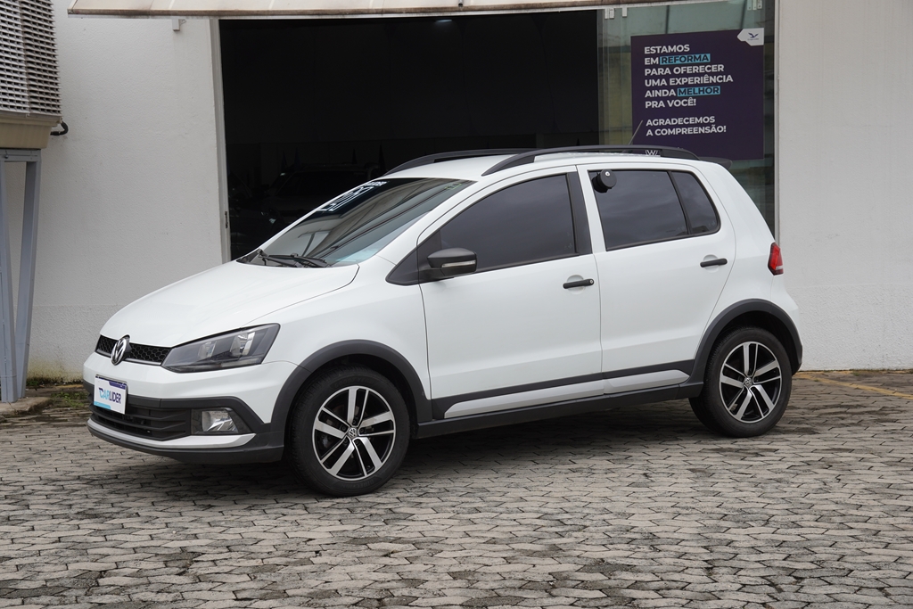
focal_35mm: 64
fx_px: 1636
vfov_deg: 21.1
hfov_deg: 31.2
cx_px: 456
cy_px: 304
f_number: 6.3
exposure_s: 1/400
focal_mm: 43
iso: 100
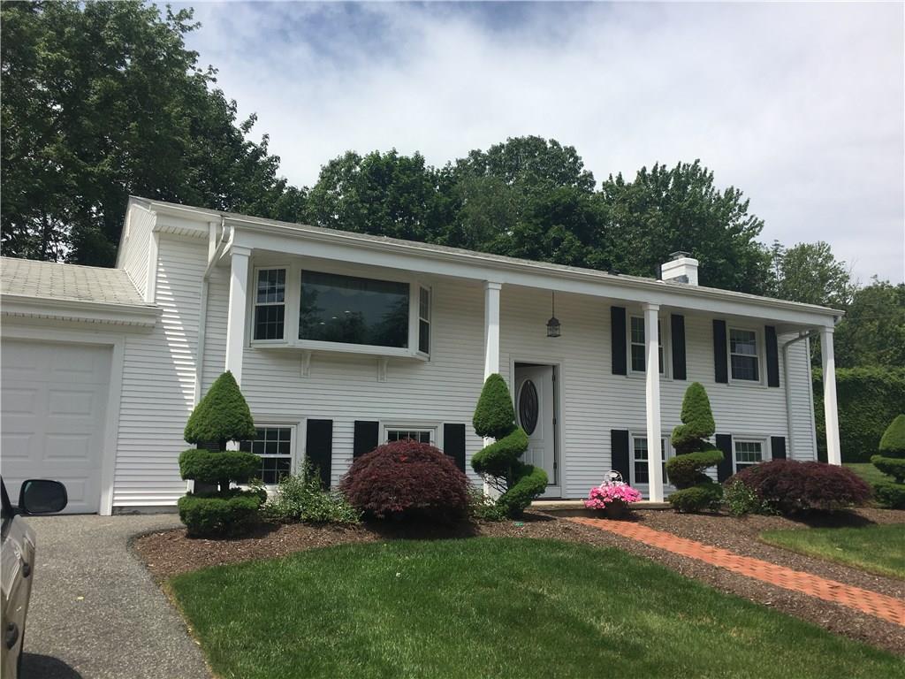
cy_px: 340
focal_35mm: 29
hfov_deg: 61.7
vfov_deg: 48.2
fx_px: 758
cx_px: 452
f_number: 2.2
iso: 25
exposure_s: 1/2564
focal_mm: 4.15
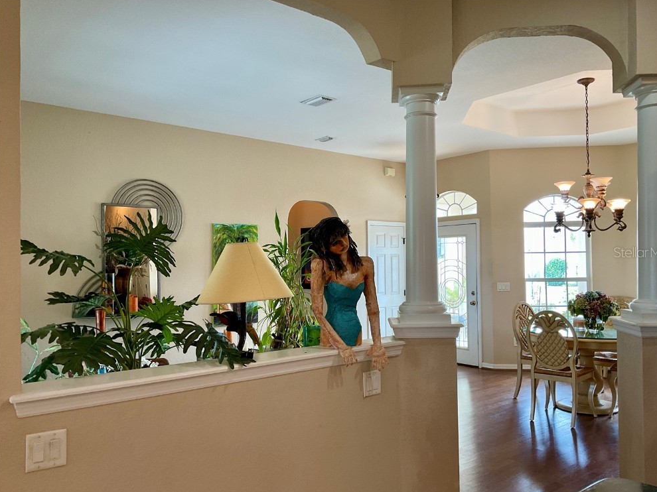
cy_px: 252
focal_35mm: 30
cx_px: 336
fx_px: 569
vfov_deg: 46.8
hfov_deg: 60.0
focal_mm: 3
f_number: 1.8
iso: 50
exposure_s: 1/50
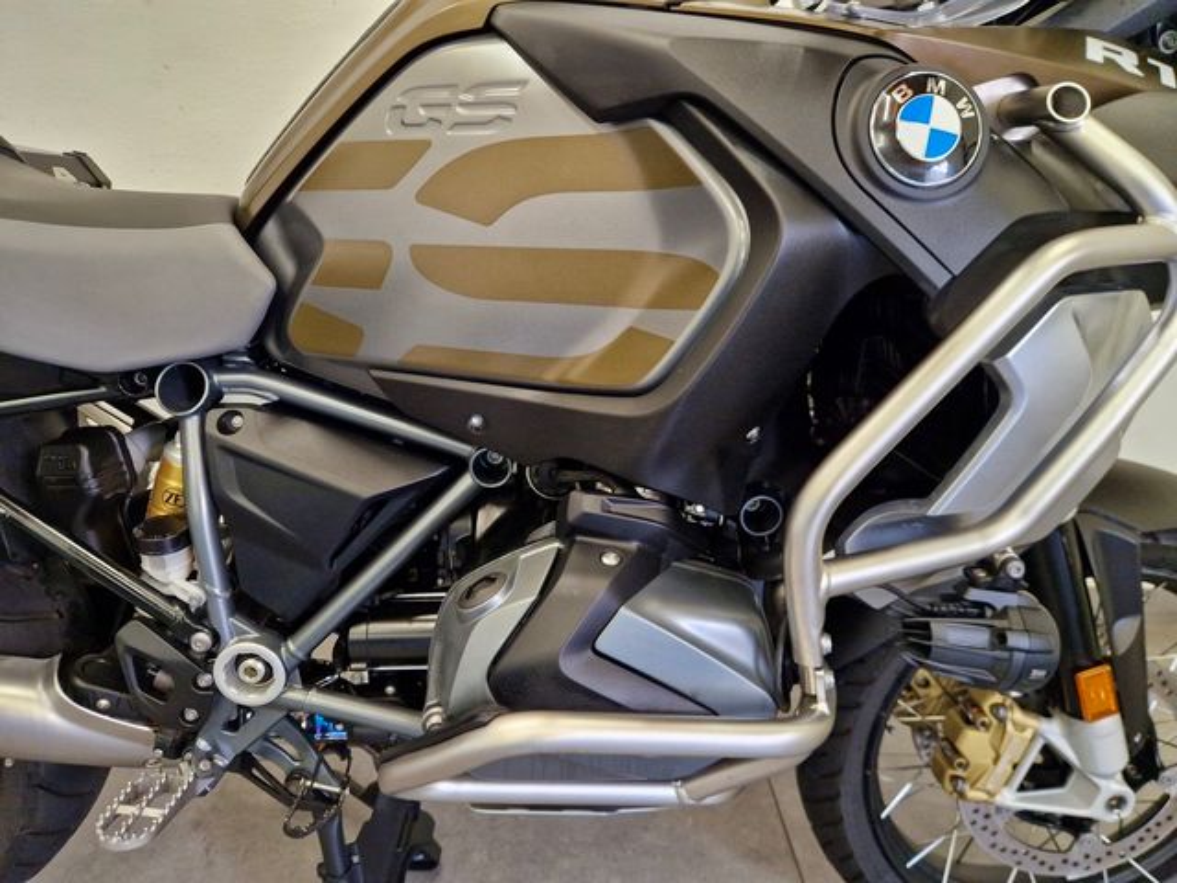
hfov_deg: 73.9
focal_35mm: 23
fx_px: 782
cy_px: 442
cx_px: 588
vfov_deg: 58.9
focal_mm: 5.4
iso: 800
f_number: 1.8
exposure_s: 1/100
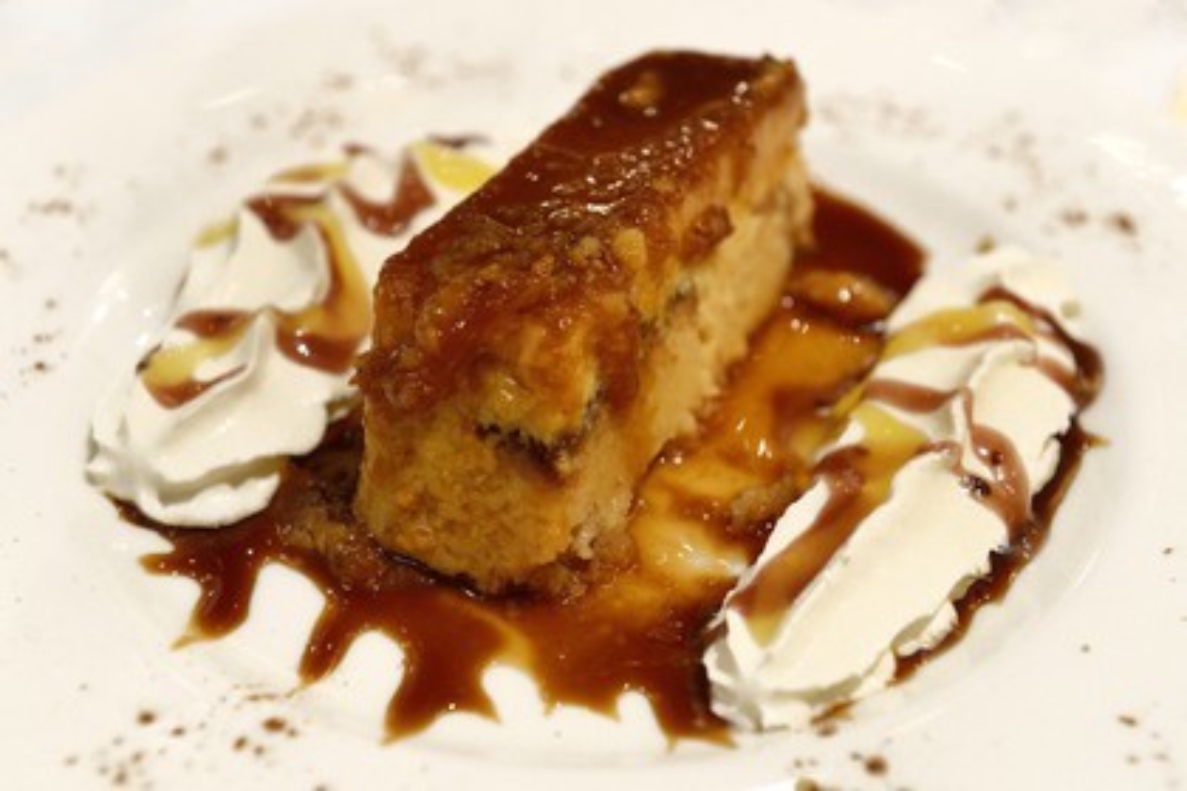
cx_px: 594
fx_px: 2044
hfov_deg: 32.4
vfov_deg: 21.9
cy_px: 396
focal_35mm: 62
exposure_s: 1/50
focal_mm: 62
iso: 3200
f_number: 5.6
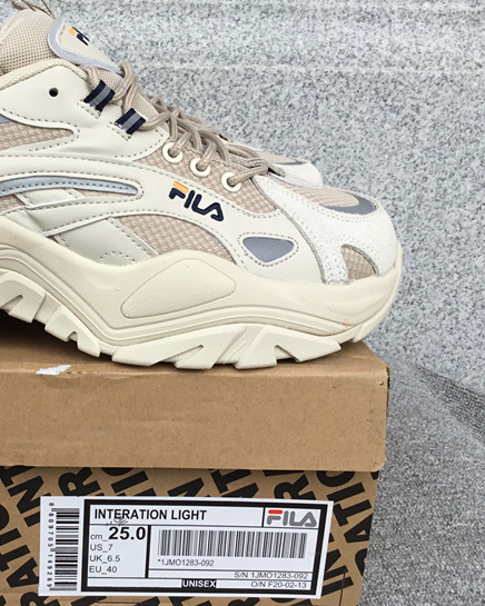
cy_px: 292
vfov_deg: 37.3
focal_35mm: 50
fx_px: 897
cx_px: 66
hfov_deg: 29.2
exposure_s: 1/215
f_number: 2.4
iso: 25
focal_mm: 3.3
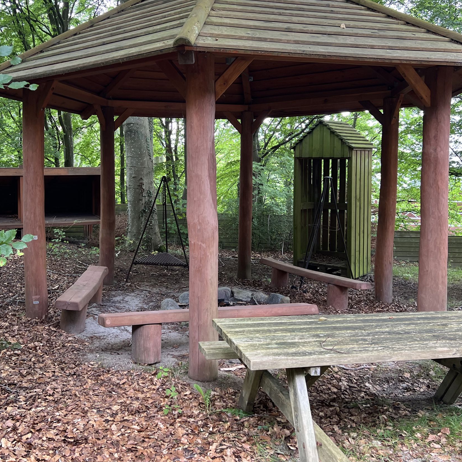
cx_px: 186
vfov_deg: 45.9
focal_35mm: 36
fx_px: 544
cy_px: 193
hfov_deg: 45.8
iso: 125
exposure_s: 1/121
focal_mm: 5.7
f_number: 1.5
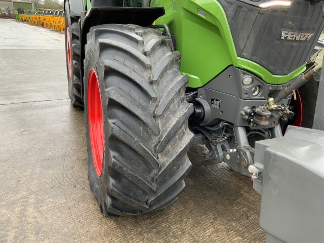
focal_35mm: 29
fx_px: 271
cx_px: 162
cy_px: 122
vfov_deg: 48.2
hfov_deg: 61.7
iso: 64
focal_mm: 3
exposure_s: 1/122
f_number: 1.8
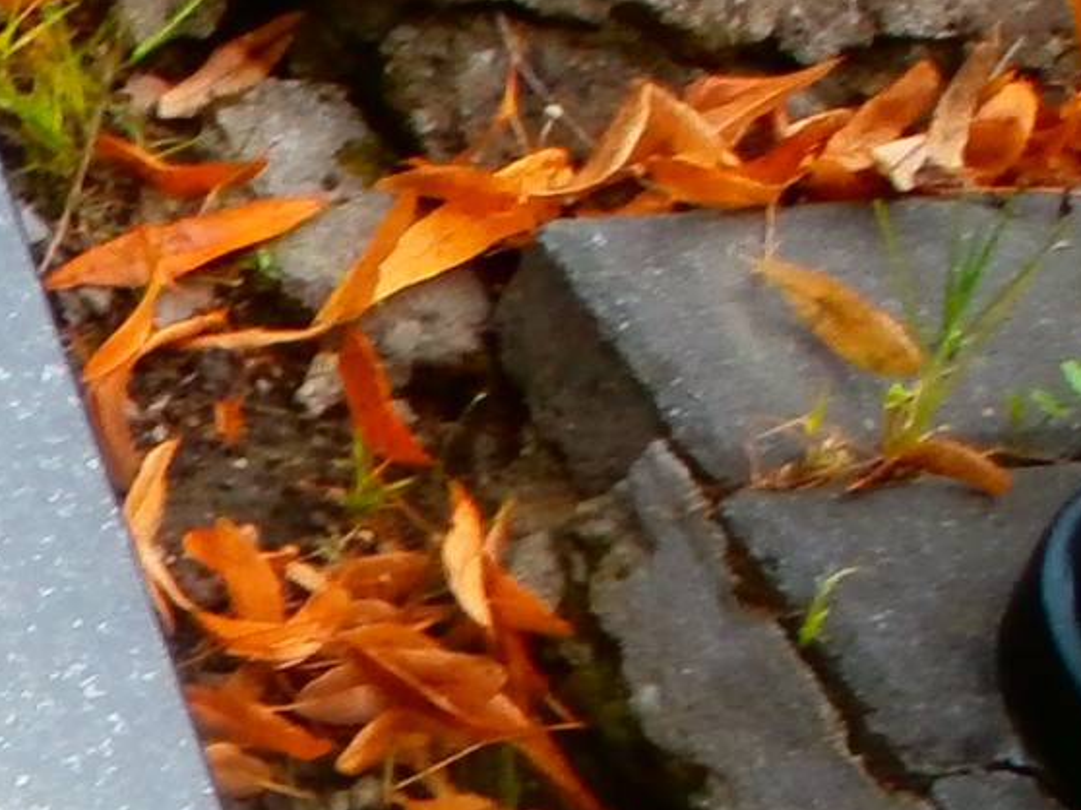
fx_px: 6368
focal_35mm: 204
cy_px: 1269
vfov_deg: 7.1
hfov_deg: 8.8
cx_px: -1448
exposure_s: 1/160
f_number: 3.9
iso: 100
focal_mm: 6.67
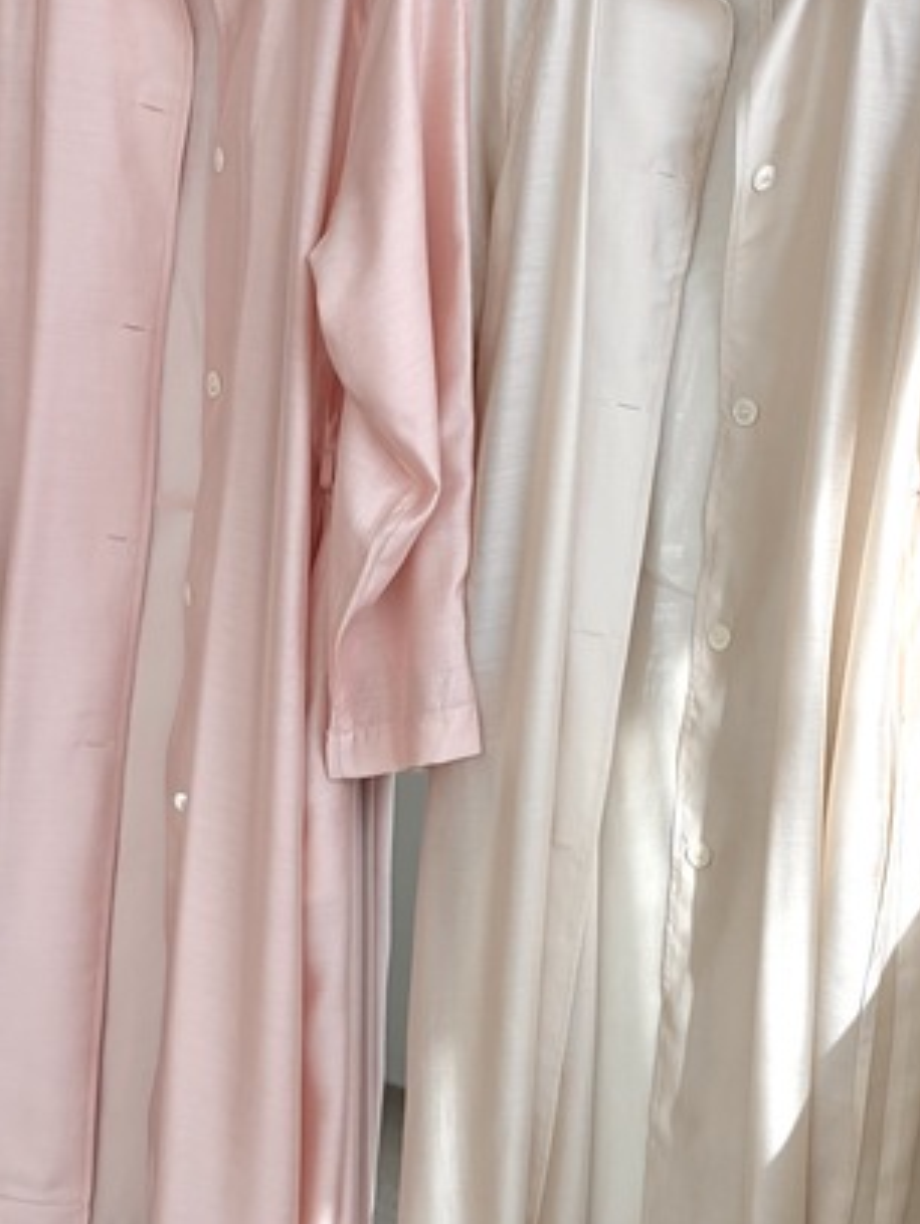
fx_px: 2266
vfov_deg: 30.1
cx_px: 522
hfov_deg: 22.9
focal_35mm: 64
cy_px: 763
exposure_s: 1/350
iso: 50
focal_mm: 5.96
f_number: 1.6
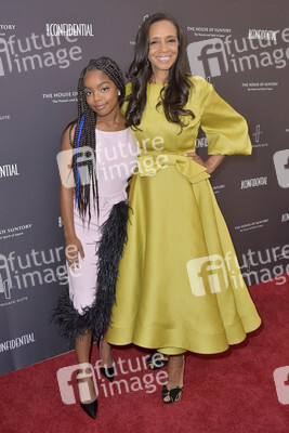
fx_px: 385
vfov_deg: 58.7
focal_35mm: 32
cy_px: 216
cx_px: 144
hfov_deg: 41.1
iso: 250
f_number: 7.1
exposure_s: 1/250
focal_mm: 32
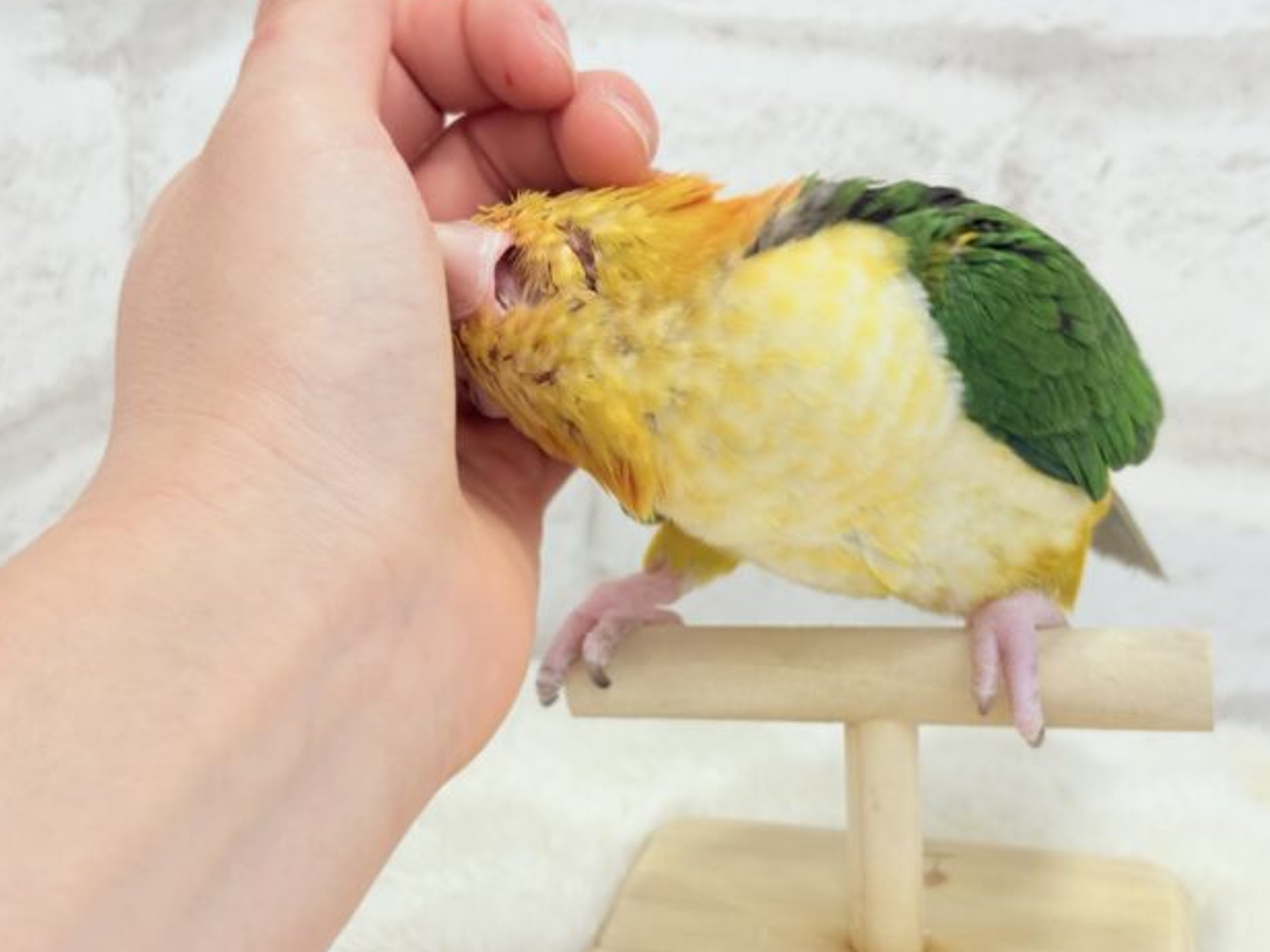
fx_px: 1981
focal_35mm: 54
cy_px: 468
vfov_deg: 27.0
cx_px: 635
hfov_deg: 35.5
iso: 50
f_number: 1.6
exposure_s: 1/50
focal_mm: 5.96
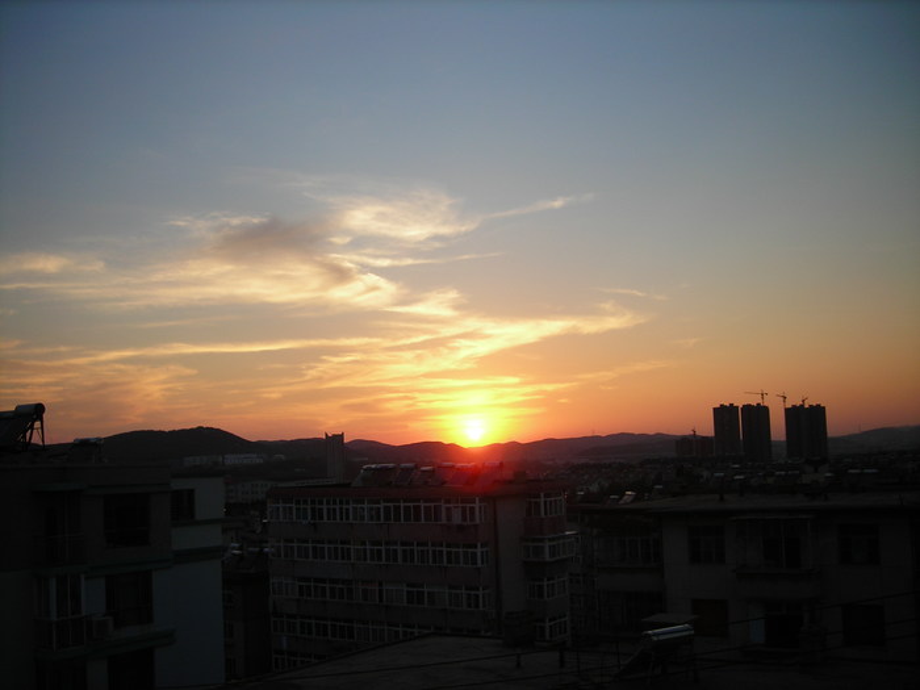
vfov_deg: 37.7
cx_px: 460
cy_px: 345
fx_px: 1010
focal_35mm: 38
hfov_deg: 49.0
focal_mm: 6.3
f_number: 3.2
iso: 50
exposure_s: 1/200
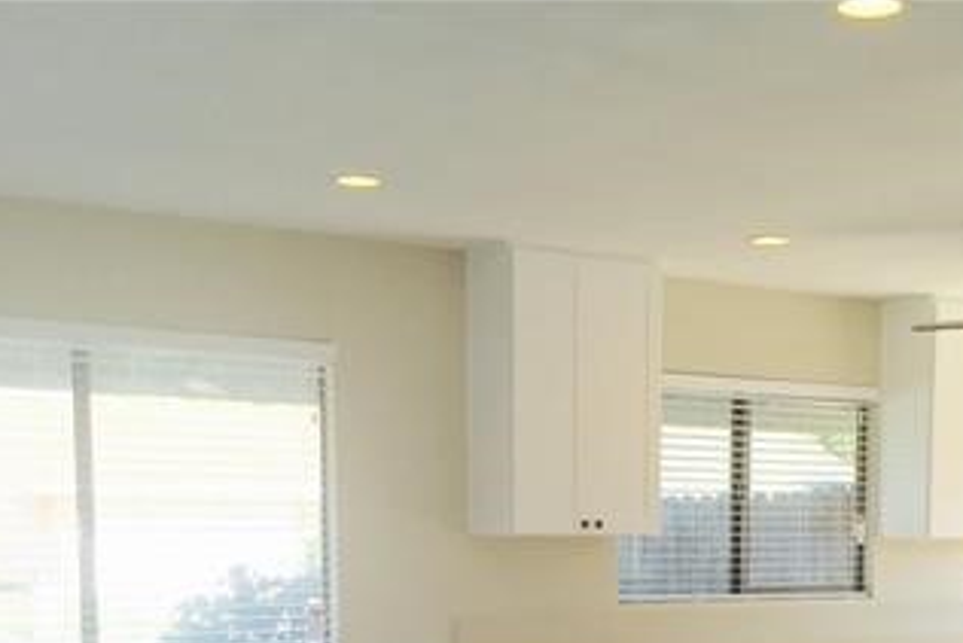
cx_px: 667
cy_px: 728
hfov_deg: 32.5
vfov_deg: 21.1
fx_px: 1632
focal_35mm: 61
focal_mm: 4.15
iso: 32
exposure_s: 1/237
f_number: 2.2
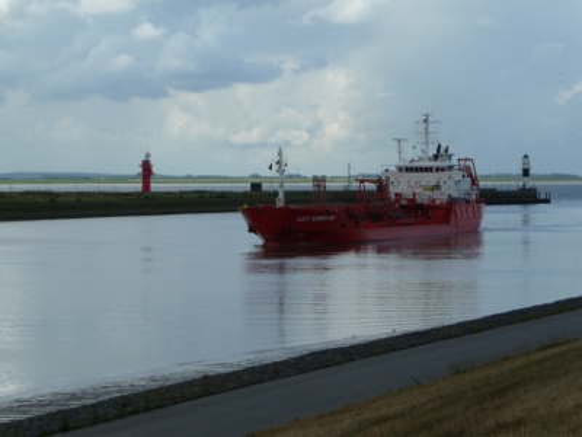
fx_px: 1883
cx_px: 291
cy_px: 218
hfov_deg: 17.6
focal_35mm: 112
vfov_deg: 13.2
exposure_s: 1/800
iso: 100
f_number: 4.7
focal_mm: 19.1
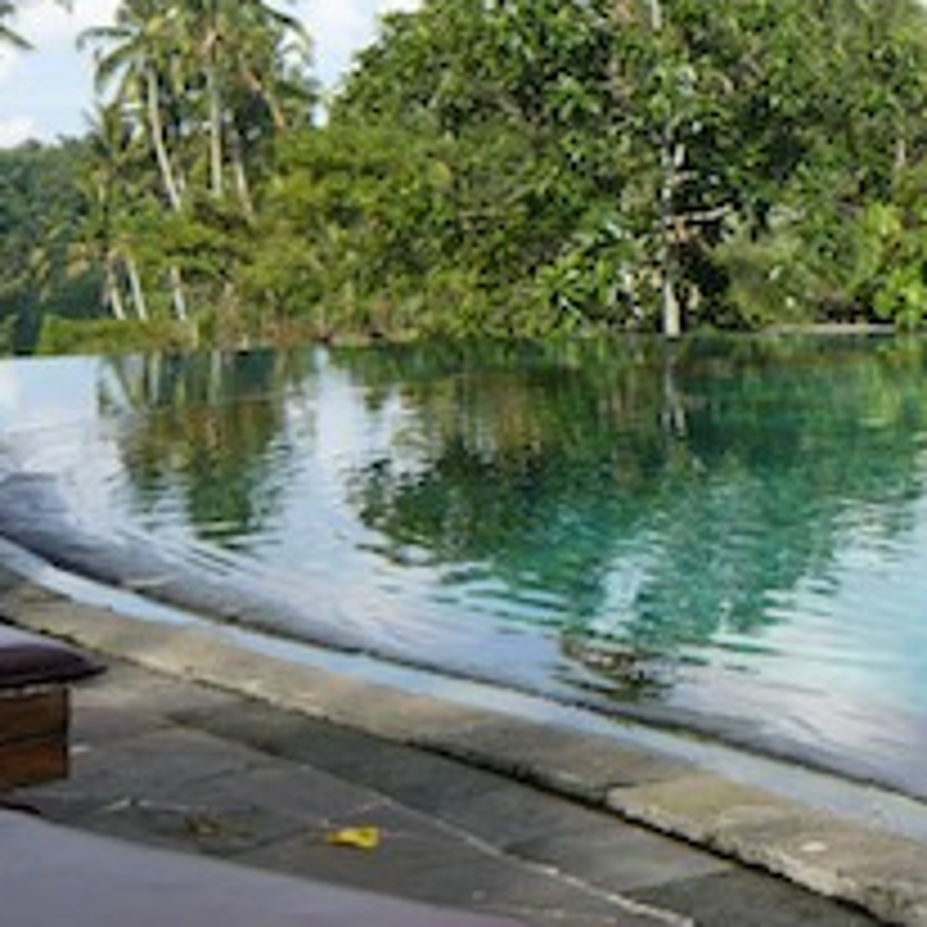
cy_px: 234
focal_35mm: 72
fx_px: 2181
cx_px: 1246
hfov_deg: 21.4
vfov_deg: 23.7
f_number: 8
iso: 100
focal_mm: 4.6
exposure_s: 1/125
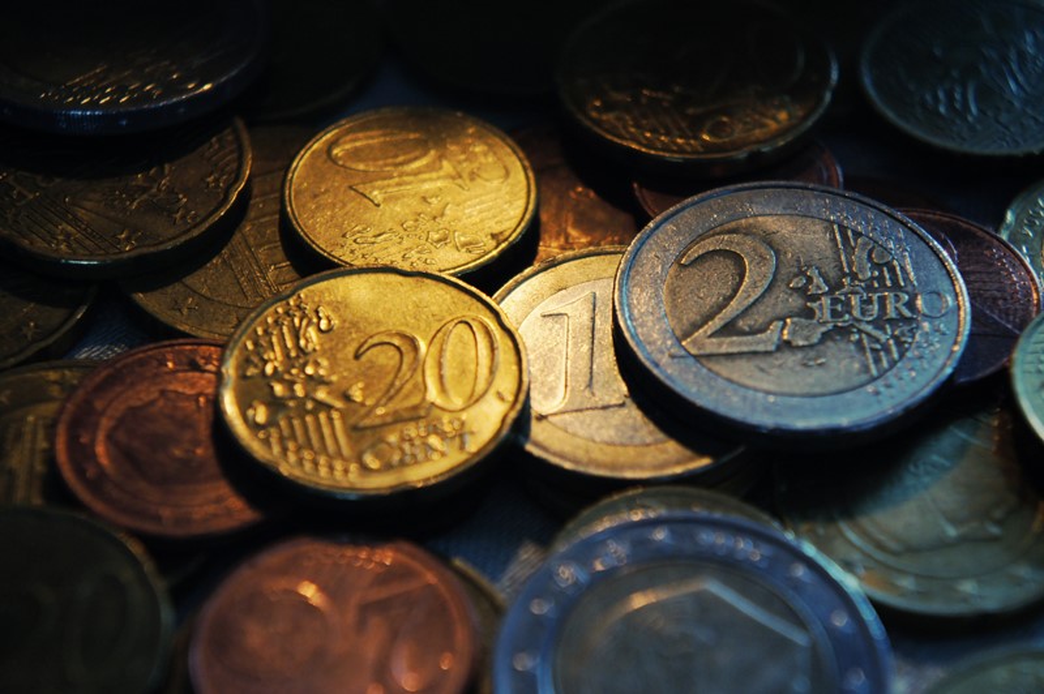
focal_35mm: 82
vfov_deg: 16.5
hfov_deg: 24.6
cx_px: 522
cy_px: 347
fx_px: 2390
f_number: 5.6
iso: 400
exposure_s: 1/15
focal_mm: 55
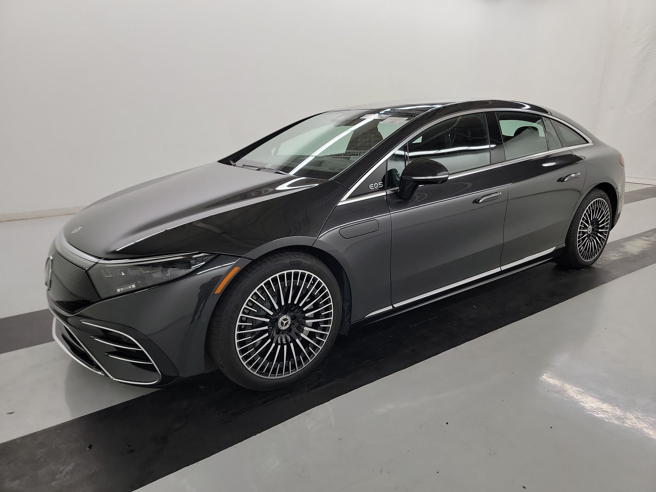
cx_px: 328
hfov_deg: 71.6
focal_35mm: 24
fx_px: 455
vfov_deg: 56.8
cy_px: 246
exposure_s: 1/59
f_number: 1.8
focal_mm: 6.7
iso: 293
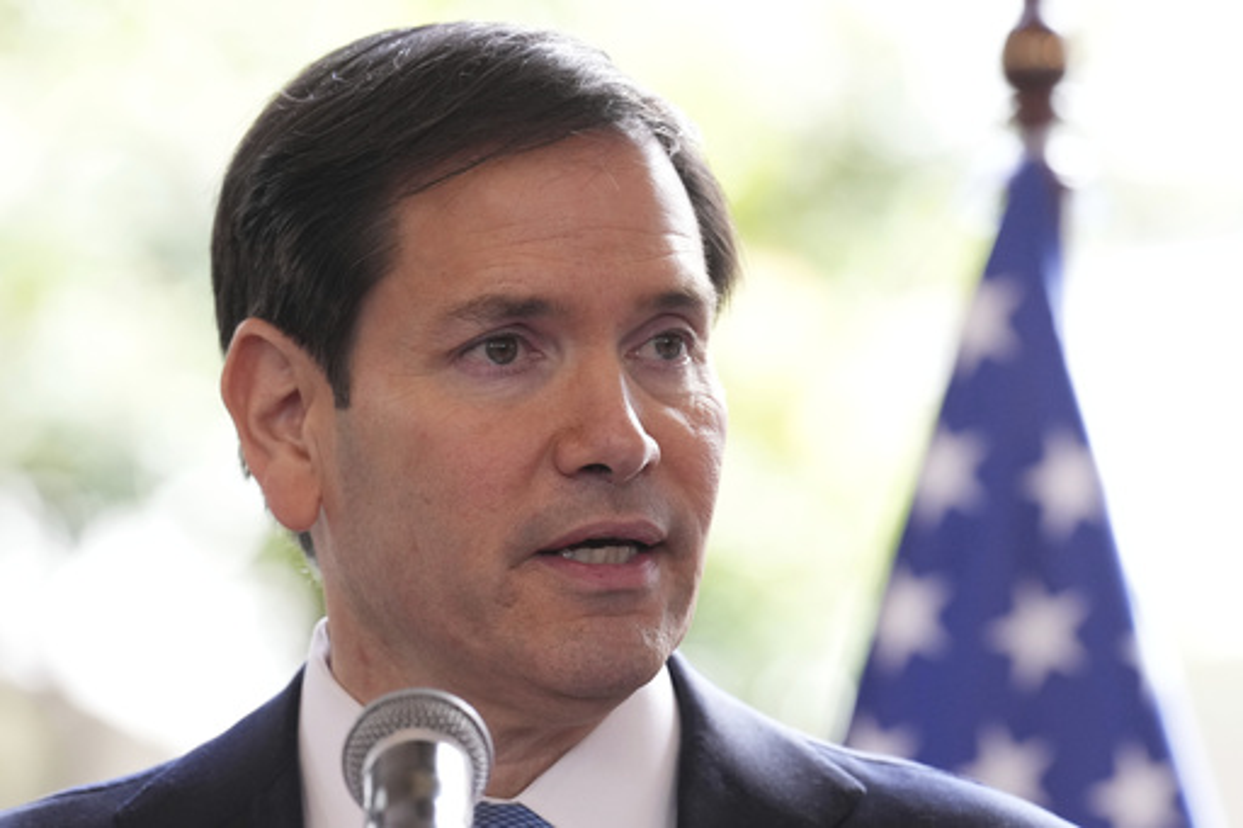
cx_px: 622
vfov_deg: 4.6
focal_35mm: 300
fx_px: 10354
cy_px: 414
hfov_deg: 6.9
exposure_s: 1/320
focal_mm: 200
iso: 2500
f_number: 4
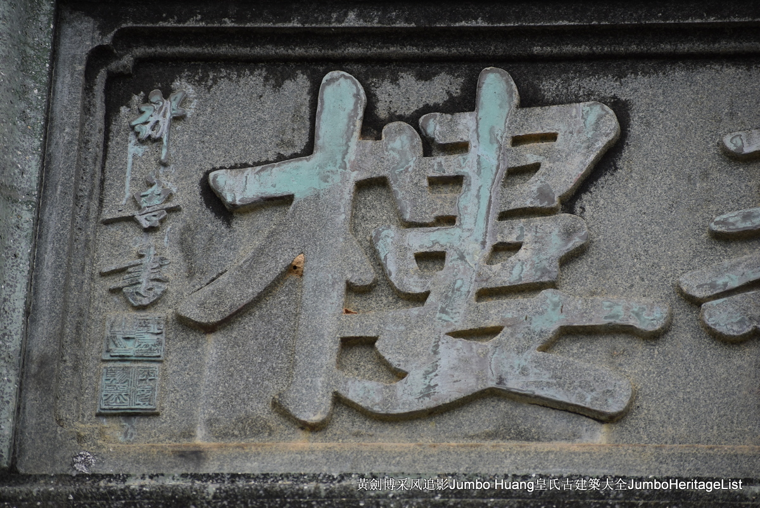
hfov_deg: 8.1
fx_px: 5385
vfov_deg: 5.4
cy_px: 254
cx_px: 380
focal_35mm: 255
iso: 360
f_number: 5.6
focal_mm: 170
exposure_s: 1/500
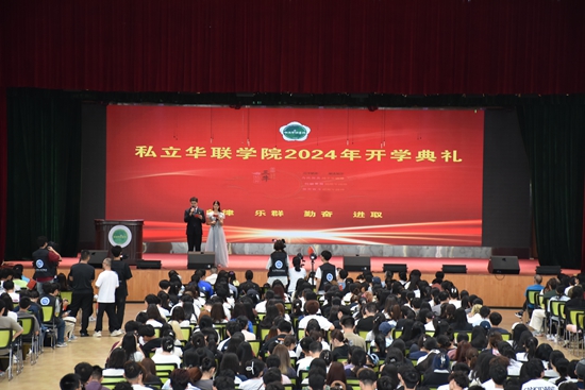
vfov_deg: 10.8
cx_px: 292
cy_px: 195
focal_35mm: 128
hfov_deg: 16.1
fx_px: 2072
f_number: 5.3
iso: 1000
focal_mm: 85
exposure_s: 1/50
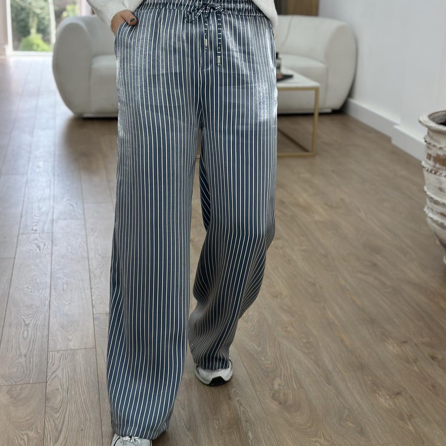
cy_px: 219
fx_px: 831
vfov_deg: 30.0
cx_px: 222
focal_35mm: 57
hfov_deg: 30.0
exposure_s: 1/141
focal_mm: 6.86
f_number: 1.78
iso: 80
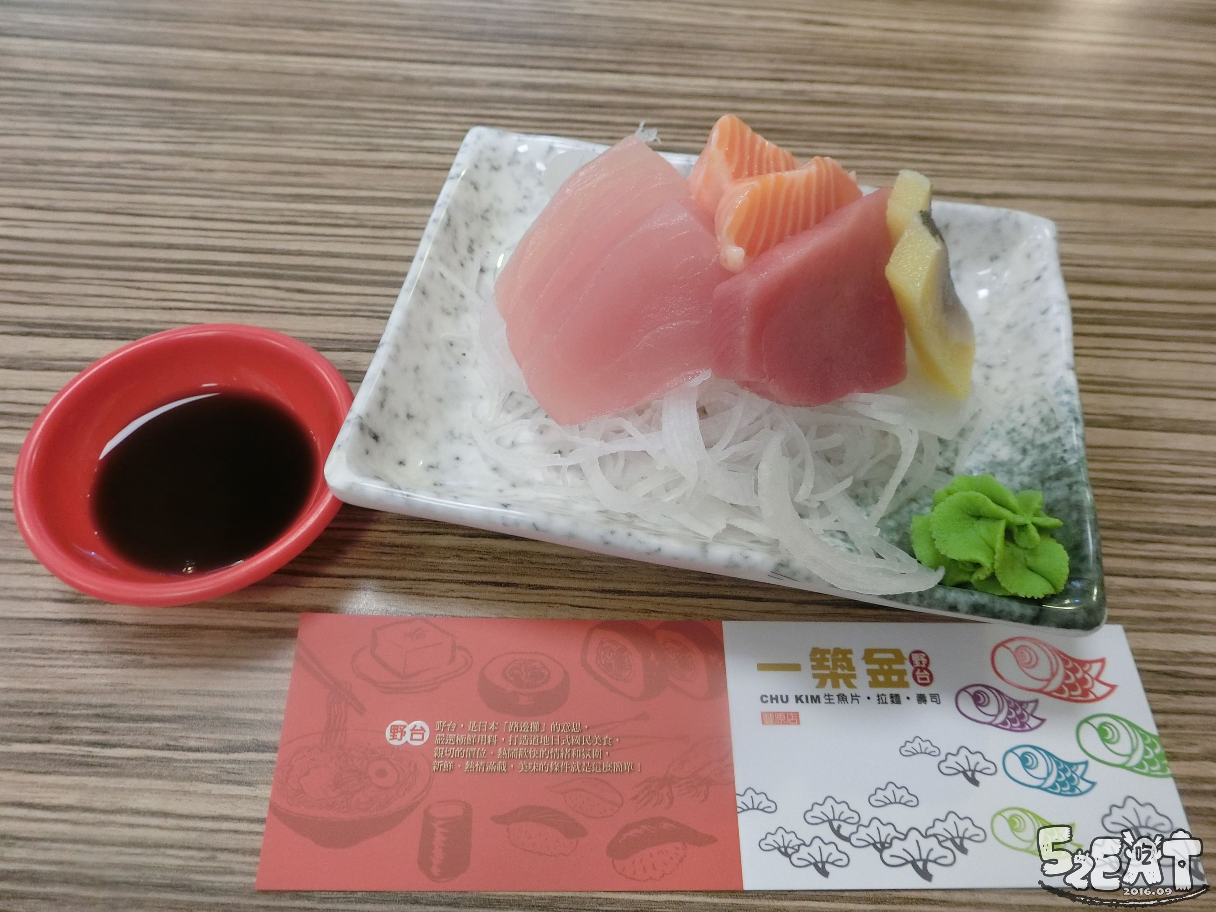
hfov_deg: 69.4
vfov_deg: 54.9
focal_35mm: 25
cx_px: 608
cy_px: 456
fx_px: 878
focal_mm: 5.4
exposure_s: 1/50
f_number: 2.8
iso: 400
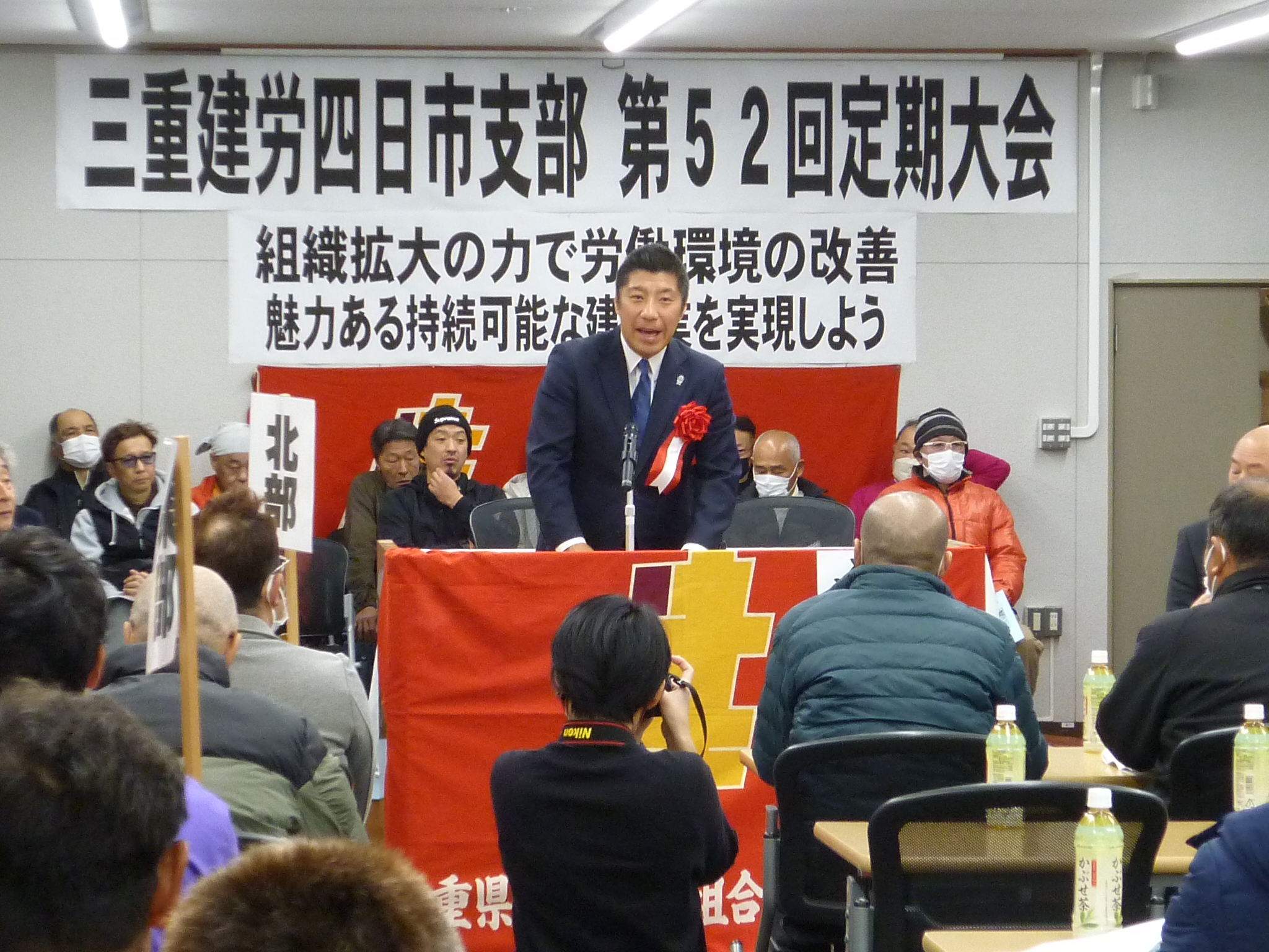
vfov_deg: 13.0
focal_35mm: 114
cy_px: 476
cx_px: 634
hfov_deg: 17.3
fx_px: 4179
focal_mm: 10.6
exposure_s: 1/50
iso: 320
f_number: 3.8
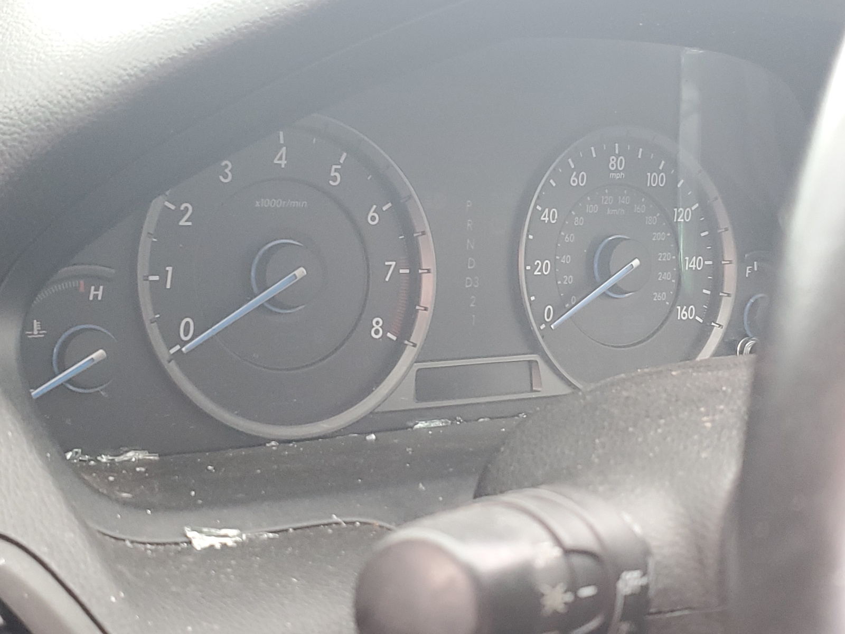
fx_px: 635
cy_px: 317
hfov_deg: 67.3
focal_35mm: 26
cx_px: 422
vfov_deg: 53.1
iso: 87
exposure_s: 1/60.2
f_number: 1.5
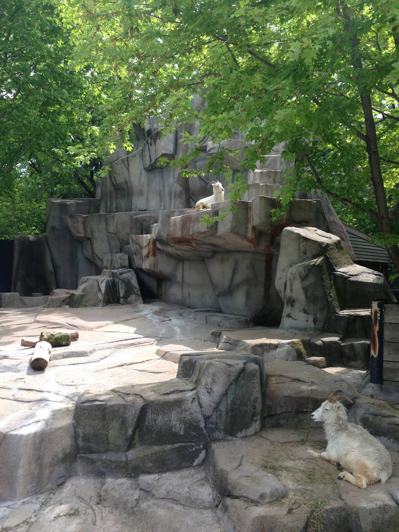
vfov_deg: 55.4
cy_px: 266
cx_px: 200
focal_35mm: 33
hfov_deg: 42.9
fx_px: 507
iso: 50
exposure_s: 1/427
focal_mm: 4.13
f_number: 2.4
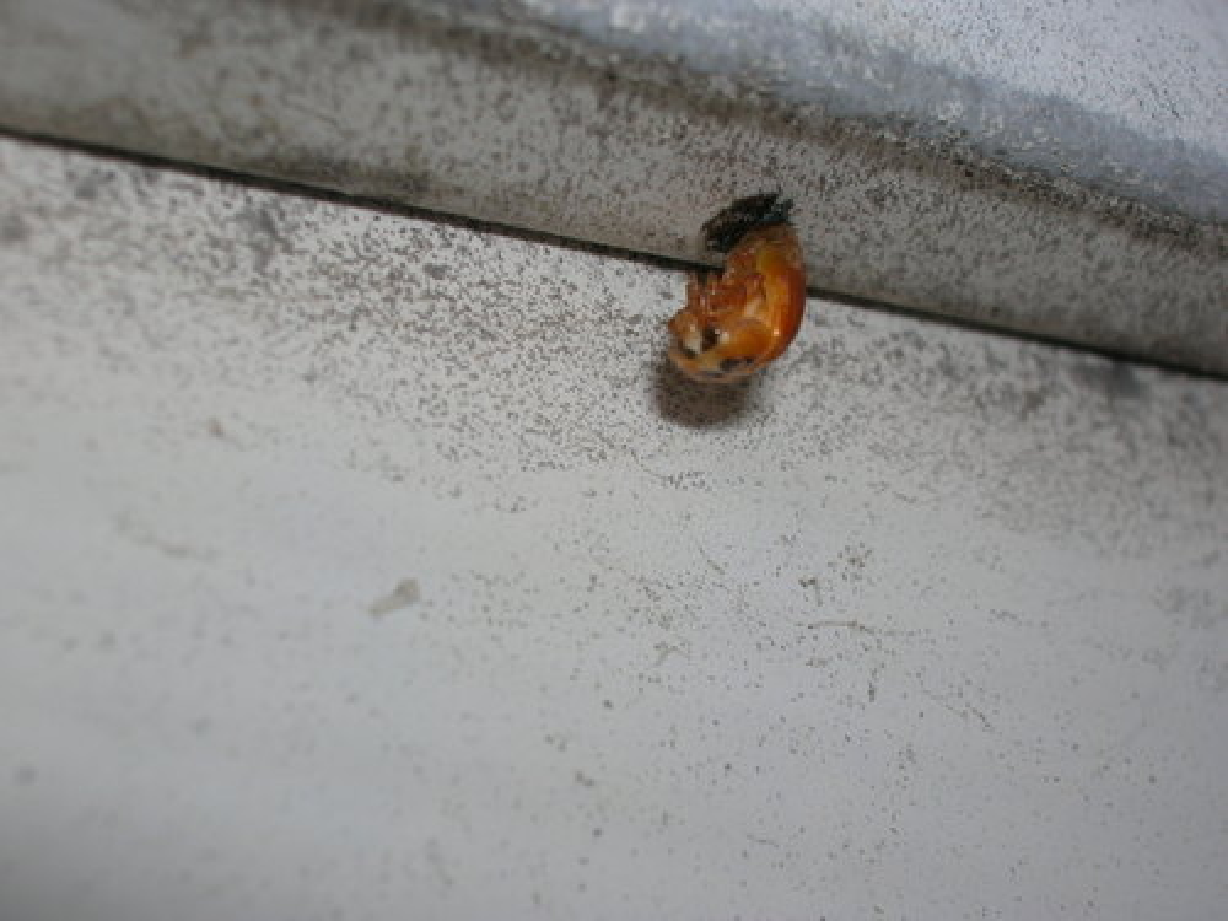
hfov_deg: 35.5
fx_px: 1916
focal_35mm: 54
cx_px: 614
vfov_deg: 27.0
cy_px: 460
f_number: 5.7
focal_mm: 9
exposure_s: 1/60.1
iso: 50
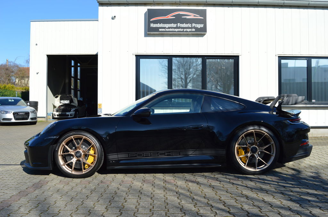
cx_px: 164
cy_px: 108
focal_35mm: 33
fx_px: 300
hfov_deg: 57.3
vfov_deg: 39.9
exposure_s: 1/250
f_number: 8
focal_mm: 22
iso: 100
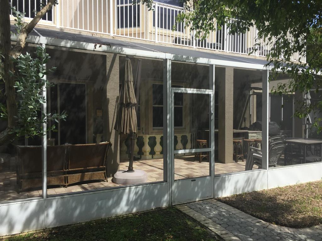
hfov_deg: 61.7
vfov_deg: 48.2
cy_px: 120
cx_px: 161
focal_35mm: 29
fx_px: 270
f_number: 2.2
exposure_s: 1/1014
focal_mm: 4.15
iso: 32
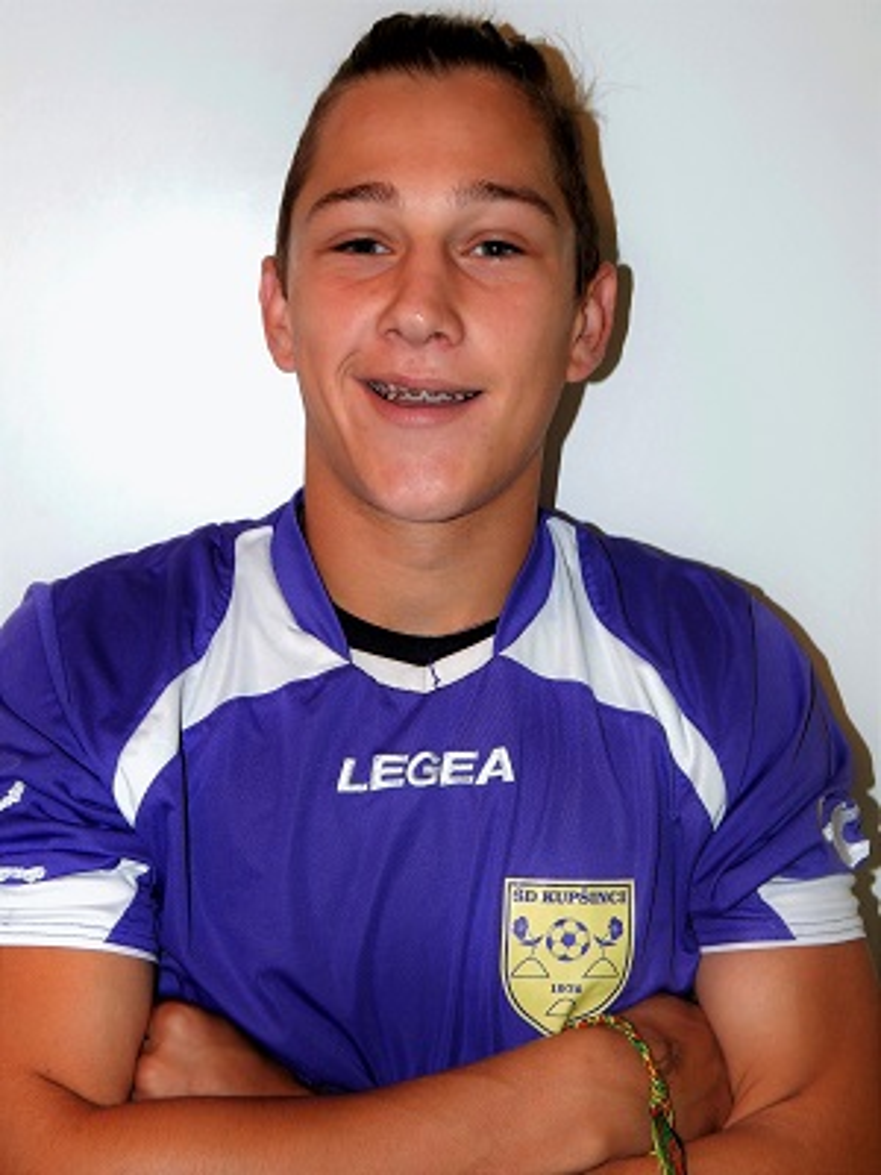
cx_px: 440
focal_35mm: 43
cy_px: 588
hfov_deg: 33.6
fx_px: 1459
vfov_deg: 43.9
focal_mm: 7.7
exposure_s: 1/30
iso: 200
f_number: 3.6
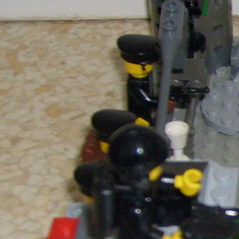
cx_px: 518
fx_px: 1117
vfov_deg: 12.1
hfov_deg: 10.9
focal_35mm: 143
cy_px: 209
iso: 100
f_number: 2.8
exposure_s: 1/45
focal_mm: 5.8
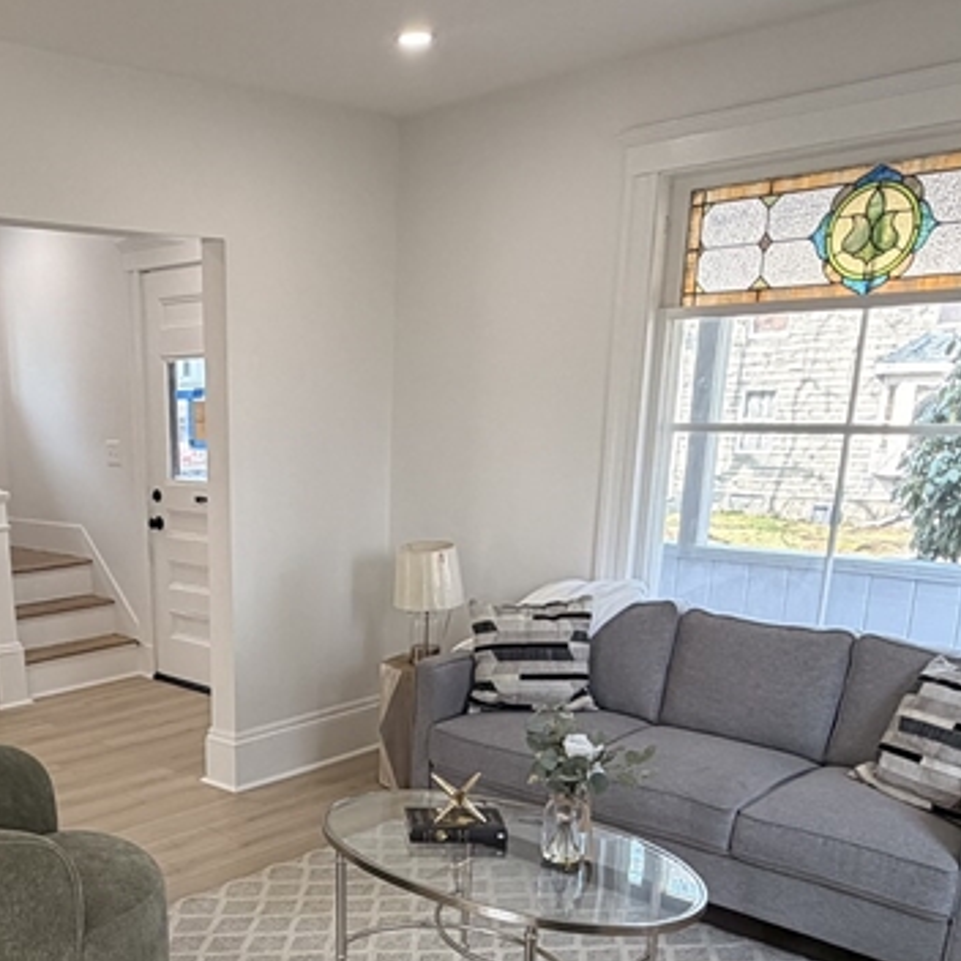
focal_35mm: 36
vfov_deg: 43.8
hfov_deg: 44.8
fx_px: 1131
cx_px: 268
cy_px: 773
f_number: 2.2
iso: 125
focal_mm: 2.22
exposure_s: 1/121
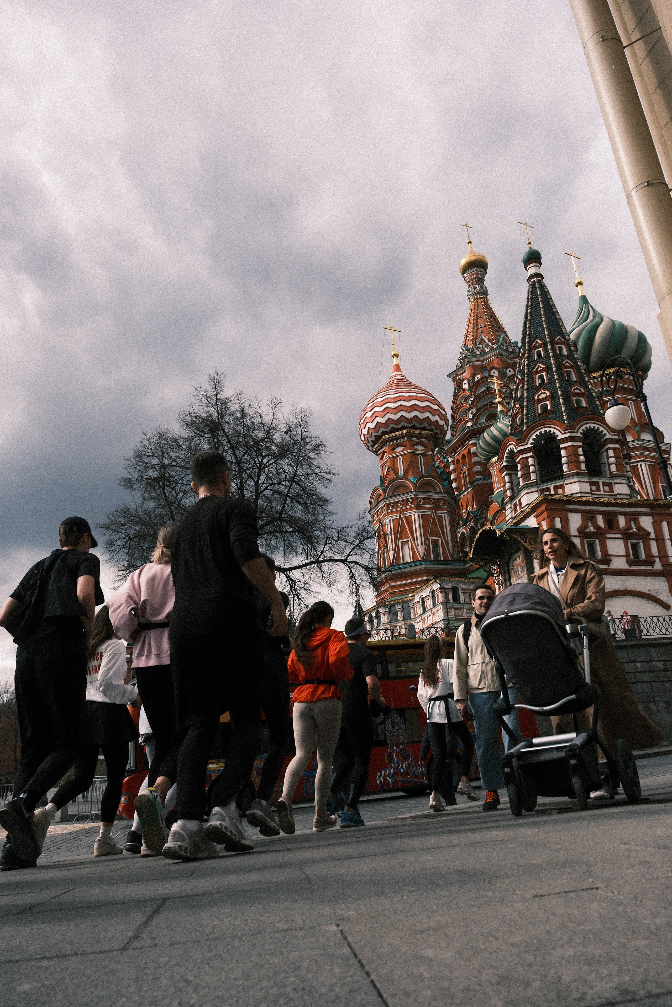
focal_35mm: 24
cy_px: 504
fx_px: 672
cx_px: 336
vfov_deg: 73.7
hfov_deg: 53.1
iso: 400
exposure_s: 1/2000
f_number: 4.5
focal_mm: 16
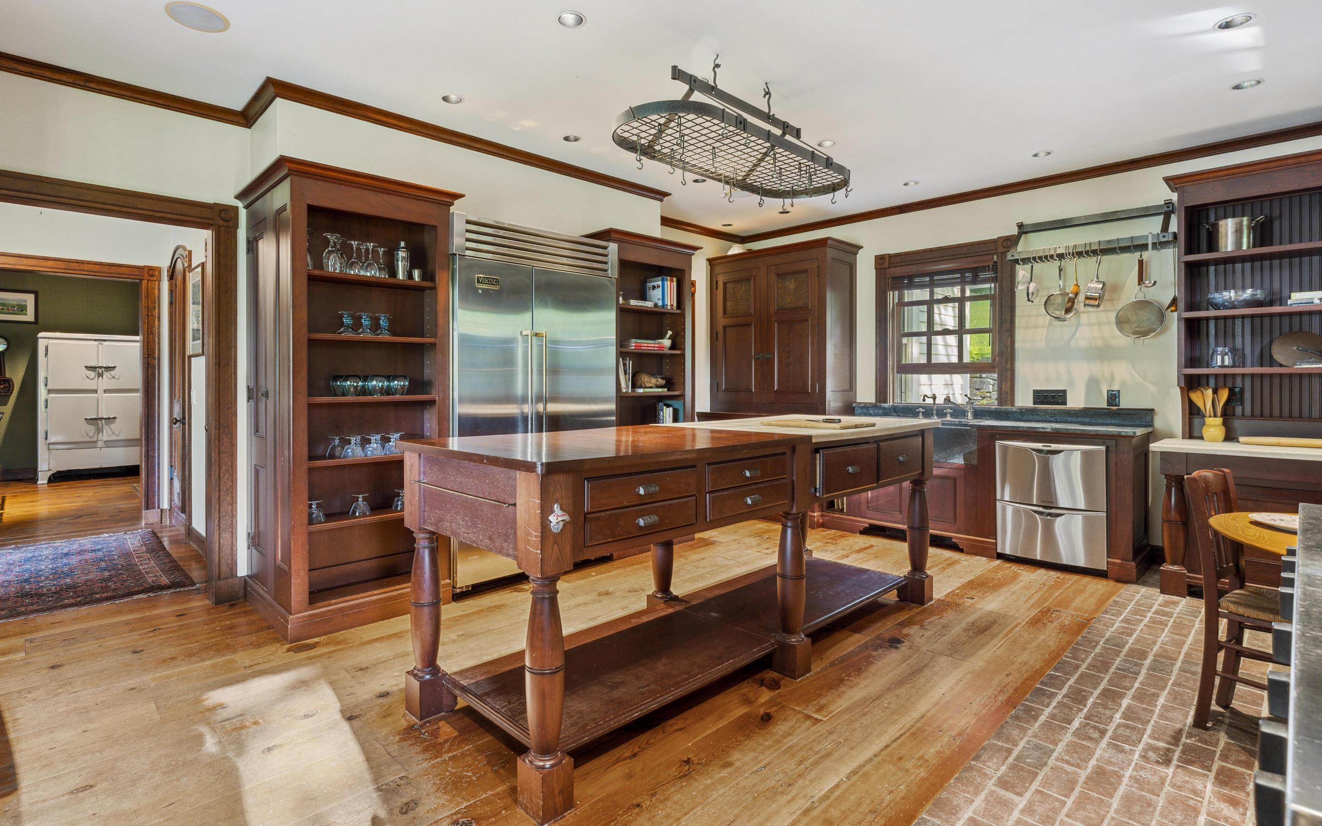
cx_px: 601
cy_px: 380
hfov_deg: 89.1
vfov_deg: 63.3
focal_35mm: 19
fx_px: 669
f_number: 8
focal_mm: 16.5
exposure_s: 1/3.33
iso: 800
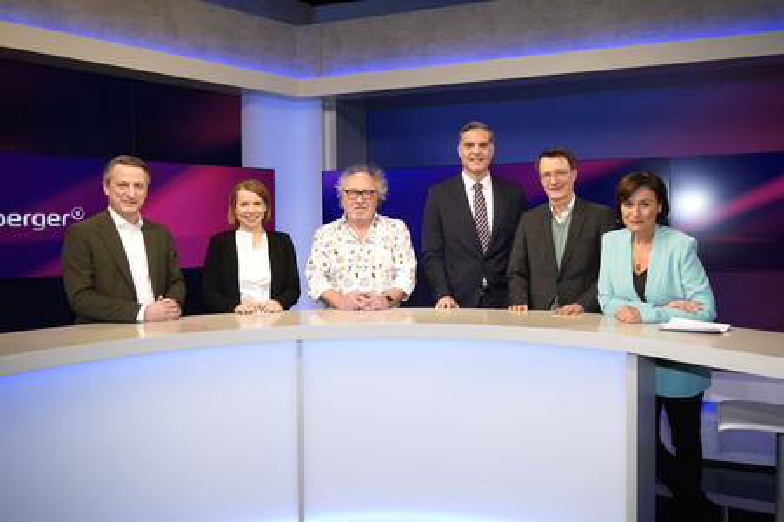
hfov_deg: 65.5
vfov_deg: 46.3
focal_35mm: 28
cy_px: 261
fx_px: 609
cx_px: 392
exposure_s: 1/160
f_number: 5
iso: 2000
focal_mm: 28
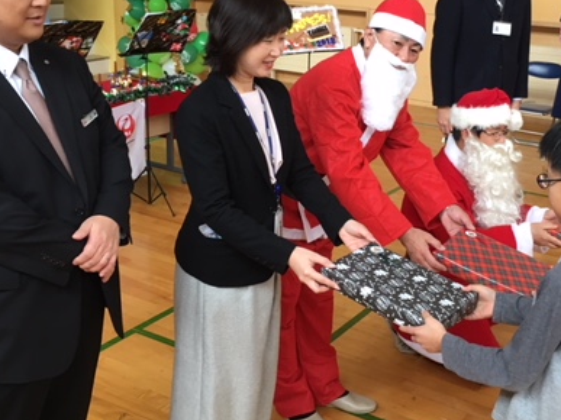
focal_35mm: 48
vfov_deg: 30.1
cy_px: 155
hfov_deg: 39.5
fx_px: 778
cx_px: 342
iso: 80
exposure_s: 1/30
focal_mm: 4.15
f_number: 2.2
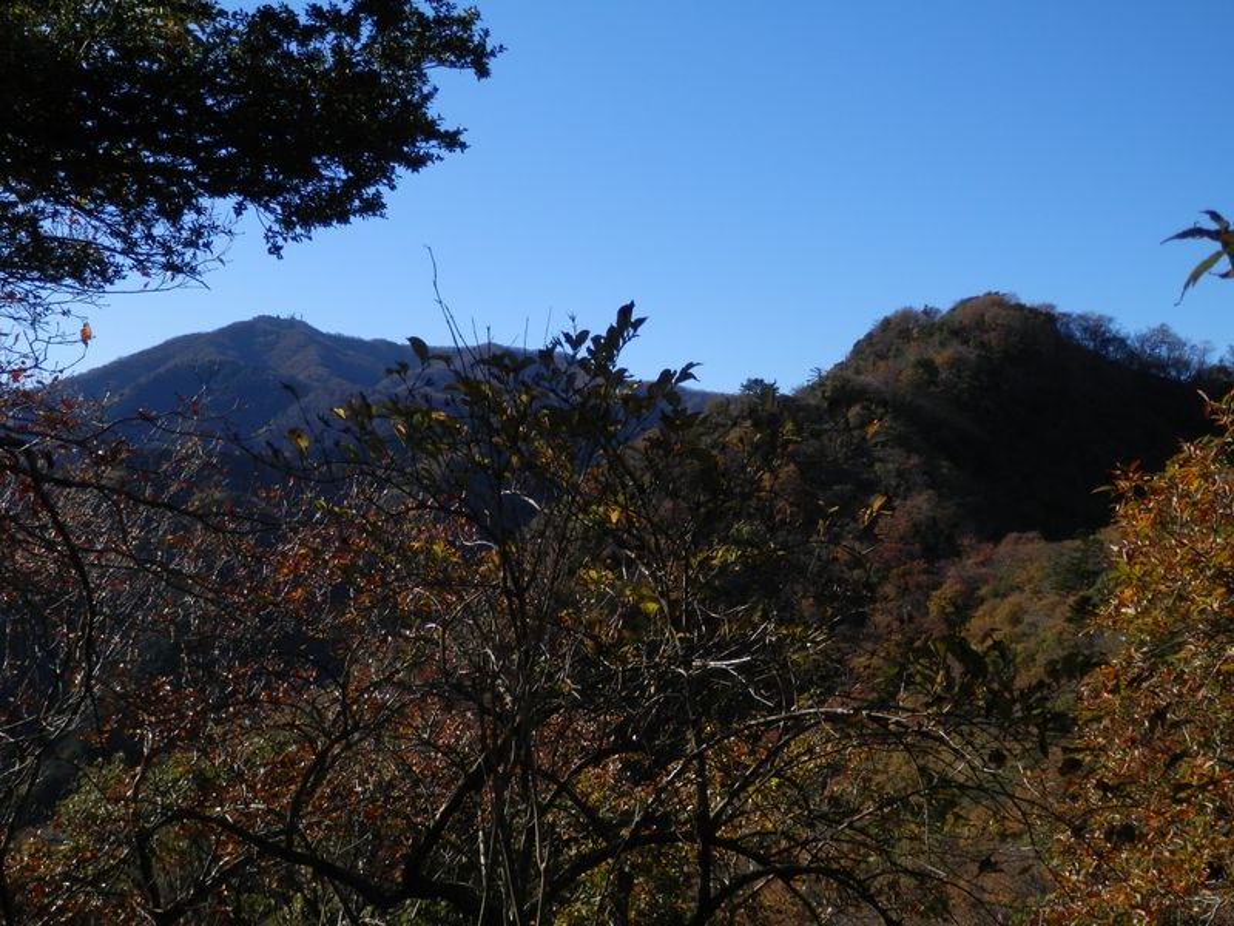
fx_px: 1319
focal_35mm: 37
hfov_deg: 50.1
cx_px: 617
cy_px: 463
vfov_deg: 38.7
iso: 80
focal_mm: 6.6
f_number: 10.1
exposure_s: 1/125
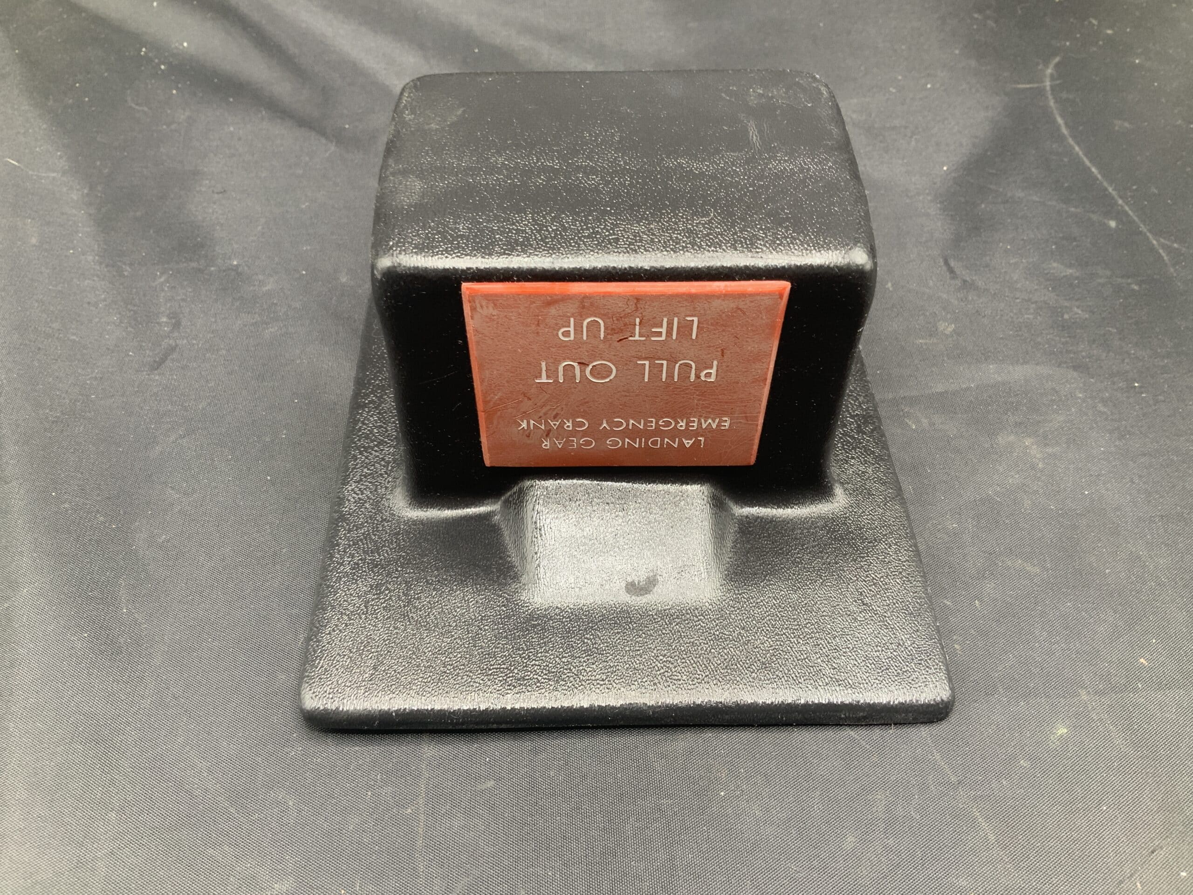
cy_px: 448
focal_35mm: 29
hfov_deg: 61.7
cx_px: 596
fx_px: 999
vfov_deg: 48.2
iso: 40
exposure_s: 1/60
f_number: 1.8
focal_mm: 3
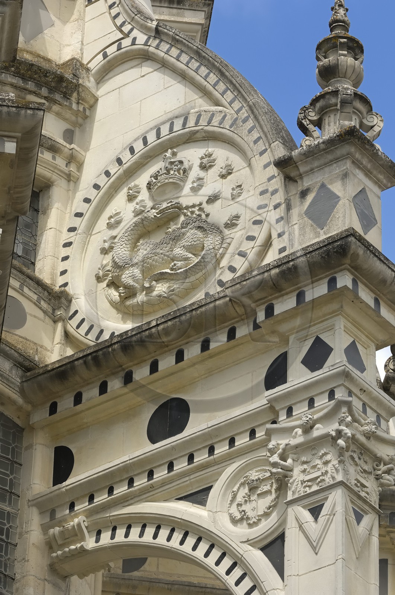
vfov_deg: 11.4
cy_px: 298
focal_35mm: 180
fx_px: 2971
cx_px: 198
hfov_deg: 7.6
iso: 100
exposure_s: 1/160
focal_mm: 120
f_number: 6.3
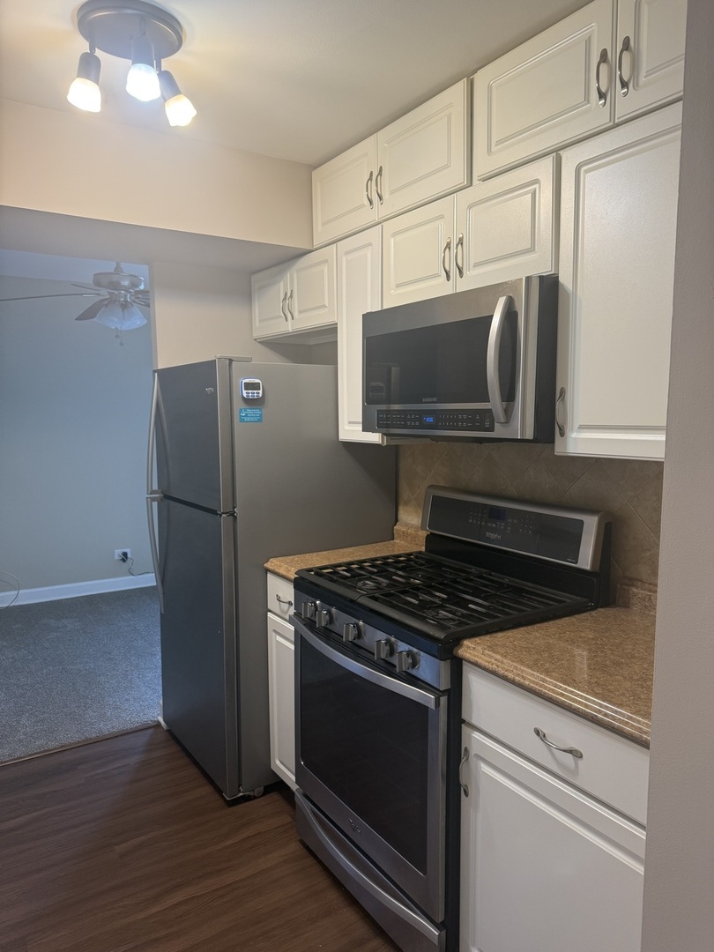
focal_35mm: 24
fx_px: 660
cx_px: 357
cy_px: 476
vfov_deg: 71.6
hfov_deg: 56.8
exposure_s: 1/60
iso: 125
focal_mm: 6.76
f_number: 1.78
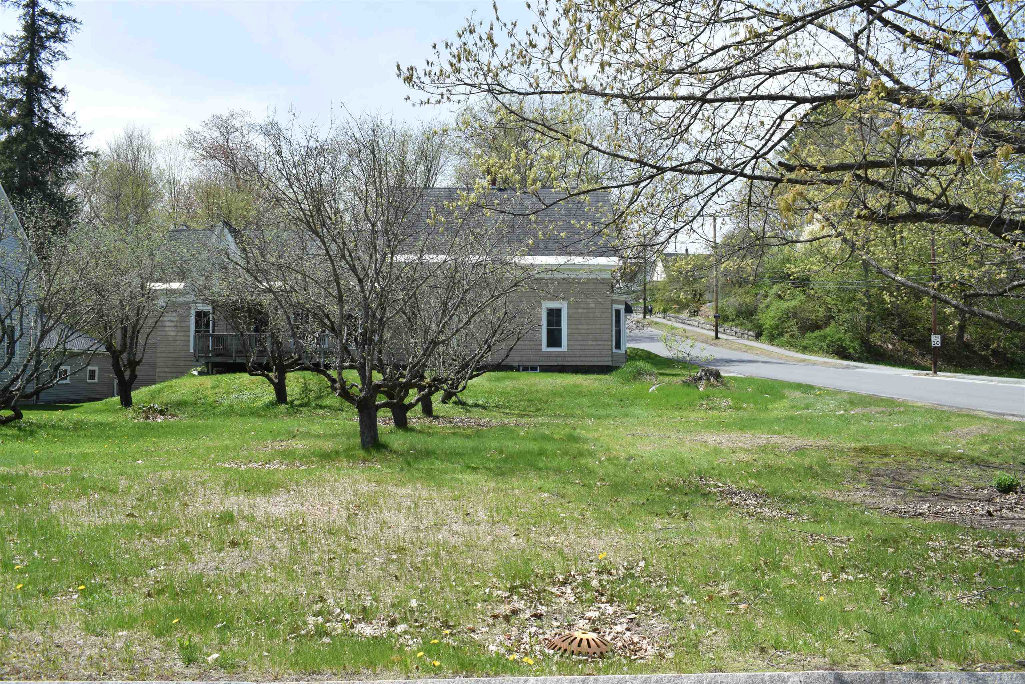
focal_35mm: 32
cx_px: 512
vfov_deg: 41.7
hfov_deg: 59.5
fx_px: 897
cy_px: 342
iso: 200
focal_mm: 21
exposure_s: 1/320
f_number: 9
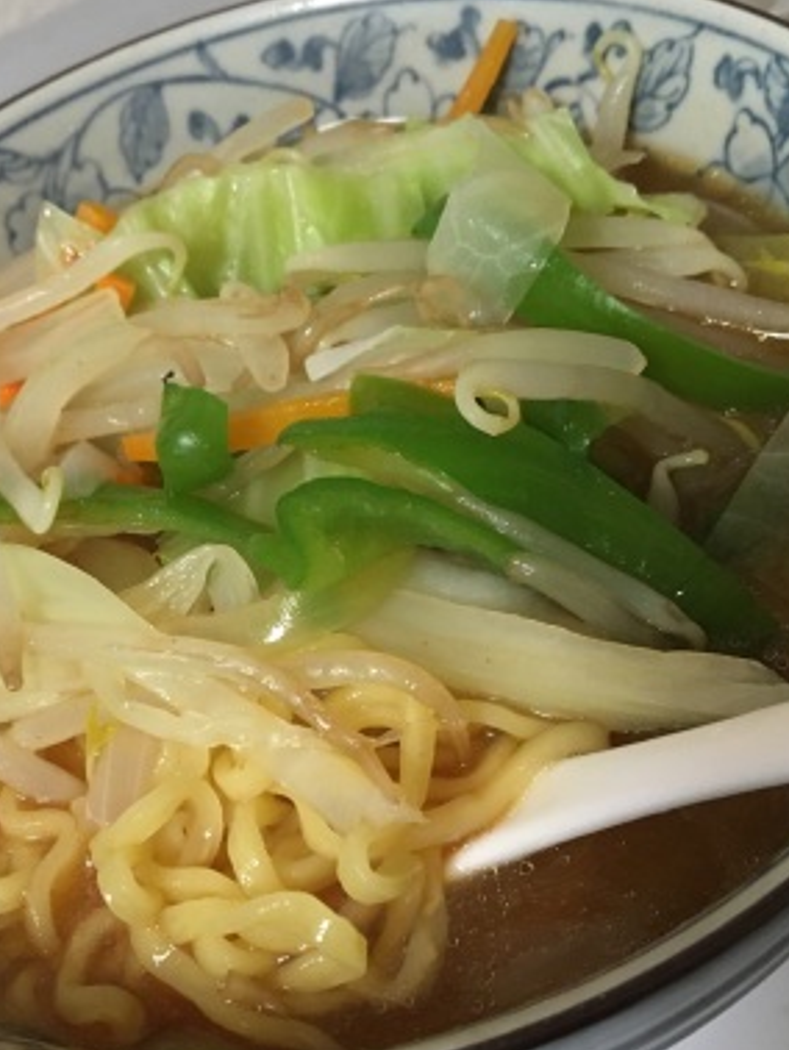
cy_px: 544
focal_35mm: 46
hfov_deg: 31.3
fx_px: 1396
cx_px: 253
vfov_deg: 41.2
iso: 200
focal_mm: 4.15
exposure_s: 1/24
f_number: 2.2
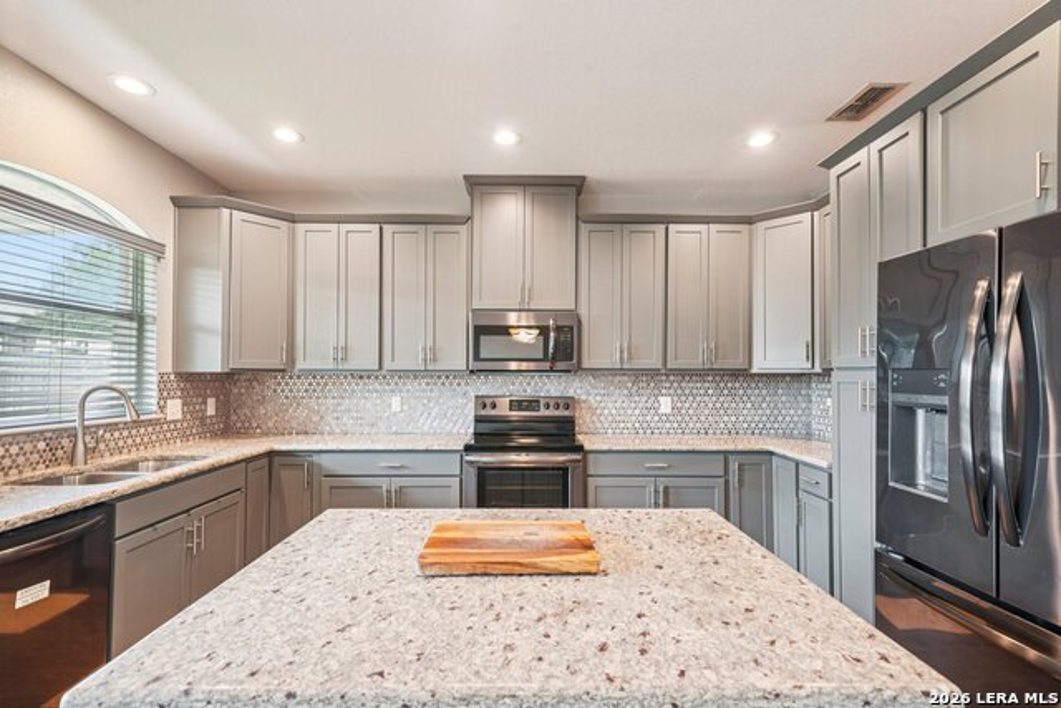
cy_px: 354
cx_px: 530
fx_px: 472
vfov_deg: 73.8
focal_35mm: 16
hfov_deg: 96.7
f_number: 8
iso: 800
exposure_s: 1/10
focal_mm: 16
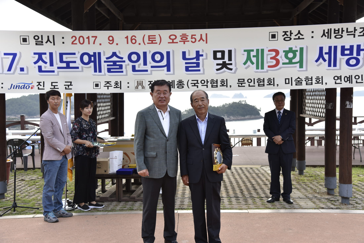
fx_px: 506
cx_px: 182
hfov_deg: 39.6
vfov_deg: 27.0
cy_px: 122
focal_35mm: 50
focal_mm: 50
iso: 200
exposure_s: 1/125
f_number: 5.6
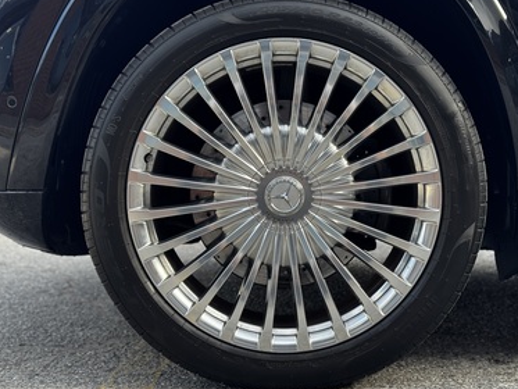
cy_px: 190
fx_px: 808
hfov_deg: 35.5
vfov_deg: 27.0
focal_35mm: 54
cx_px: 286
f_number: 1.78
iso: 64
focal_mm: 6.76
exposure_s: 1/457
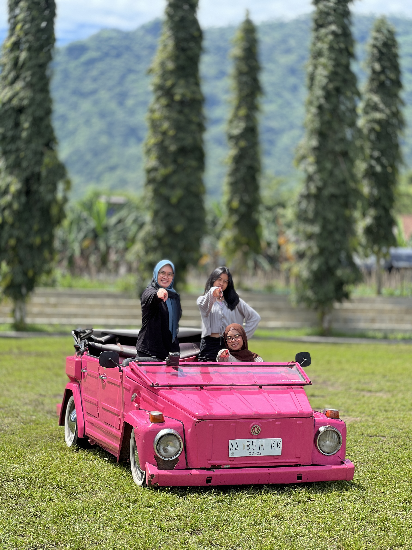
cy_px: 275
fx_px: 1222
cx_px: 206
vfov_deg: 25.3
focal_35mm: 77
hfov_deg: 19.1
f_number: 2.8
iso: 25
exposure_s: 1/252
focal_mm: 9
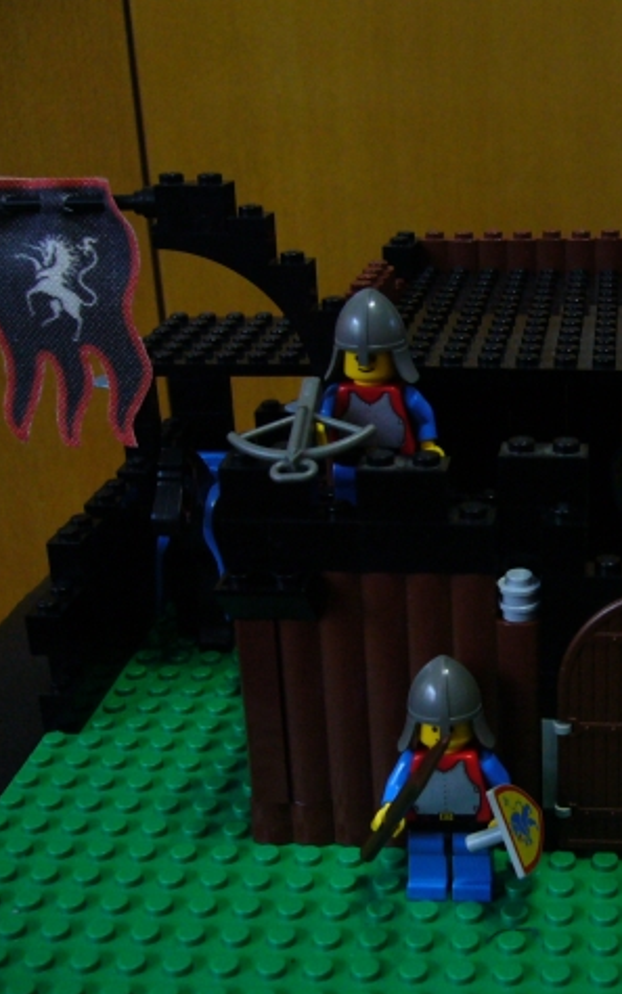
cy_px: 496
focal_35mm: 50
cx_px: 574
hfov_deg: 25.0
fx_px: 1356
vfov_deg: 40.3
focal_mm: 5.8
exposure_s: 1/8
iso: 200
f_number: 2.8
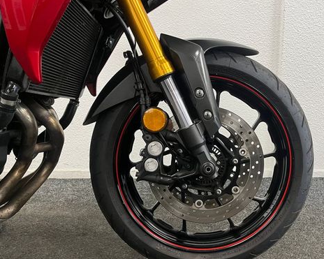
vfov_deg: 42.0
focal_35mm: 35
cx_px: 200
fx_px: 336
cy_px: 154
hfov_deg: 51.1
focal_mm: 5.1
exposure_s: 1/50
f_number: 1.6
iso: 160
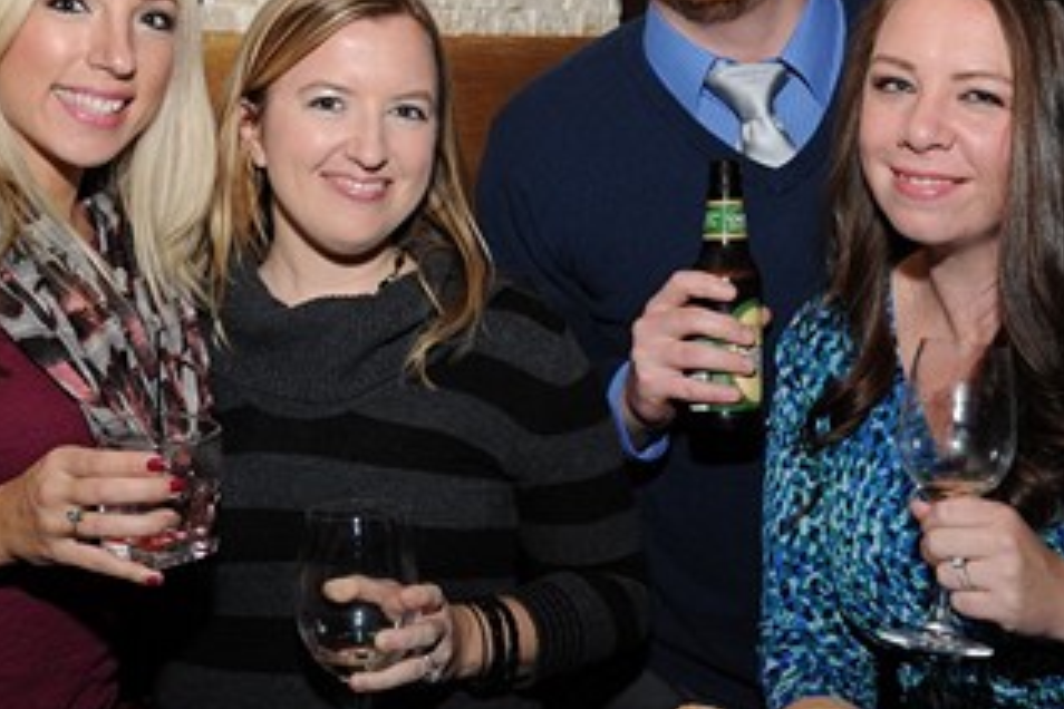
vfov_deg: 17.8
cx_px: 465
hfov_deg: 26.6
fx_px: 2246
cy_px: 154
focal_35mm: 76
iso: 1250
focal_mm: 44
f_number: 6.3
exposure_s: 1/60
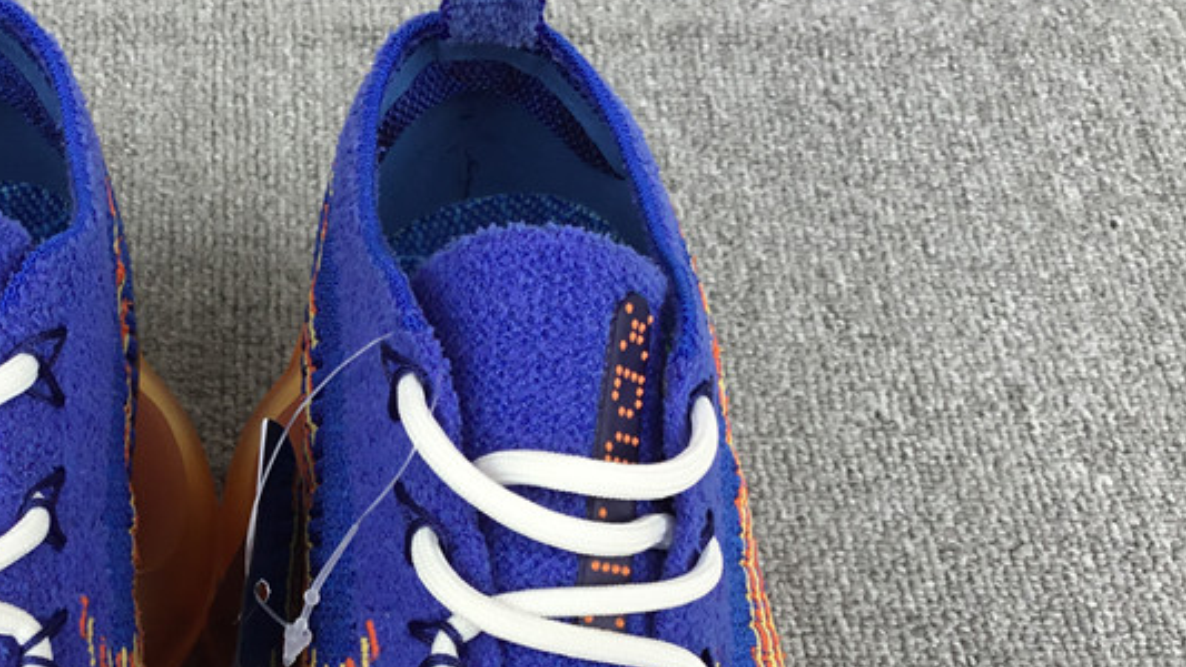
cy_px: 521
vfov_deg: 20.9
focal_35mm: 57
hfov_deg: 35.6
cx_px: 258
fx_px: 1793
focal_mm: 3.3
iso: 25
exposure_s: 1/302
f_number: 2.4
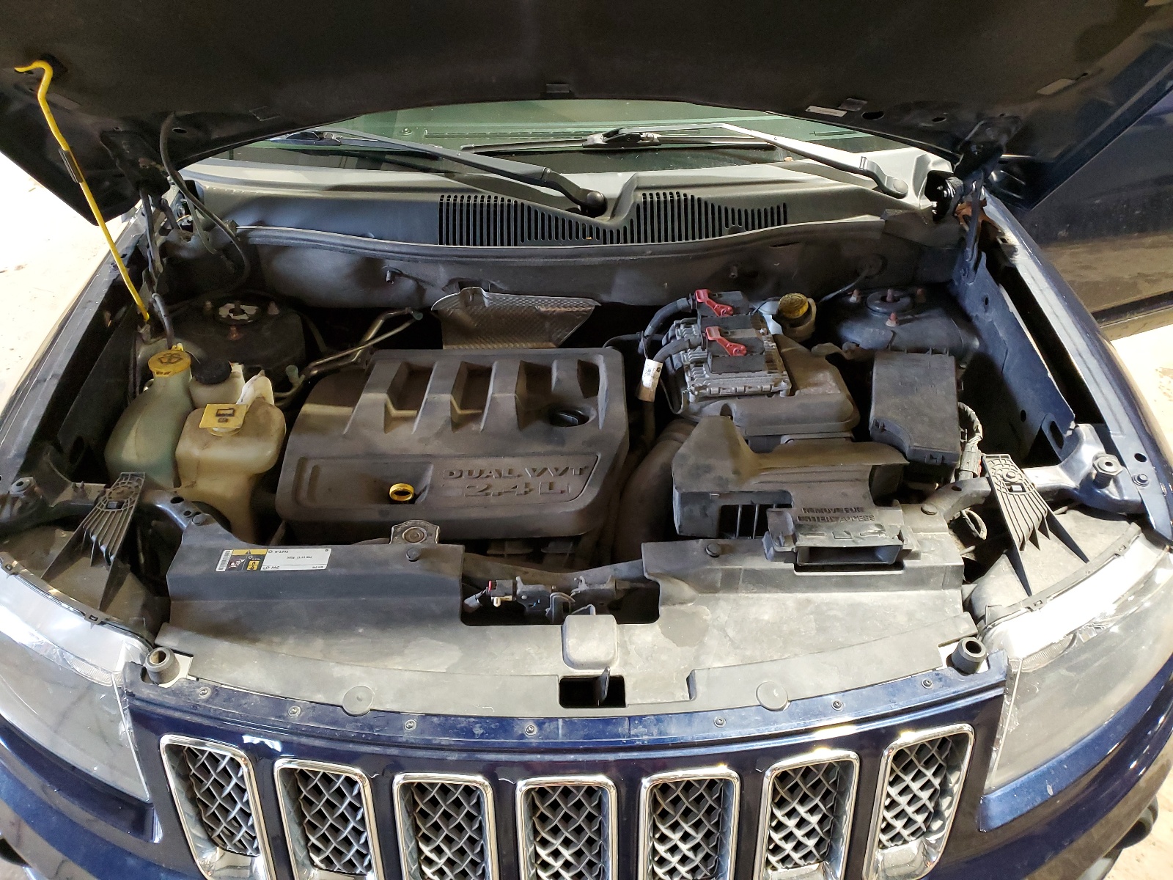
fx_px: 881
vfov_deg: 53.1
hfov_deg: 67.3
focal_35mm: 26
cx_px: 586
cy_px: 440
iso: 300
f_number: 1.5
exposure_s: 1/40
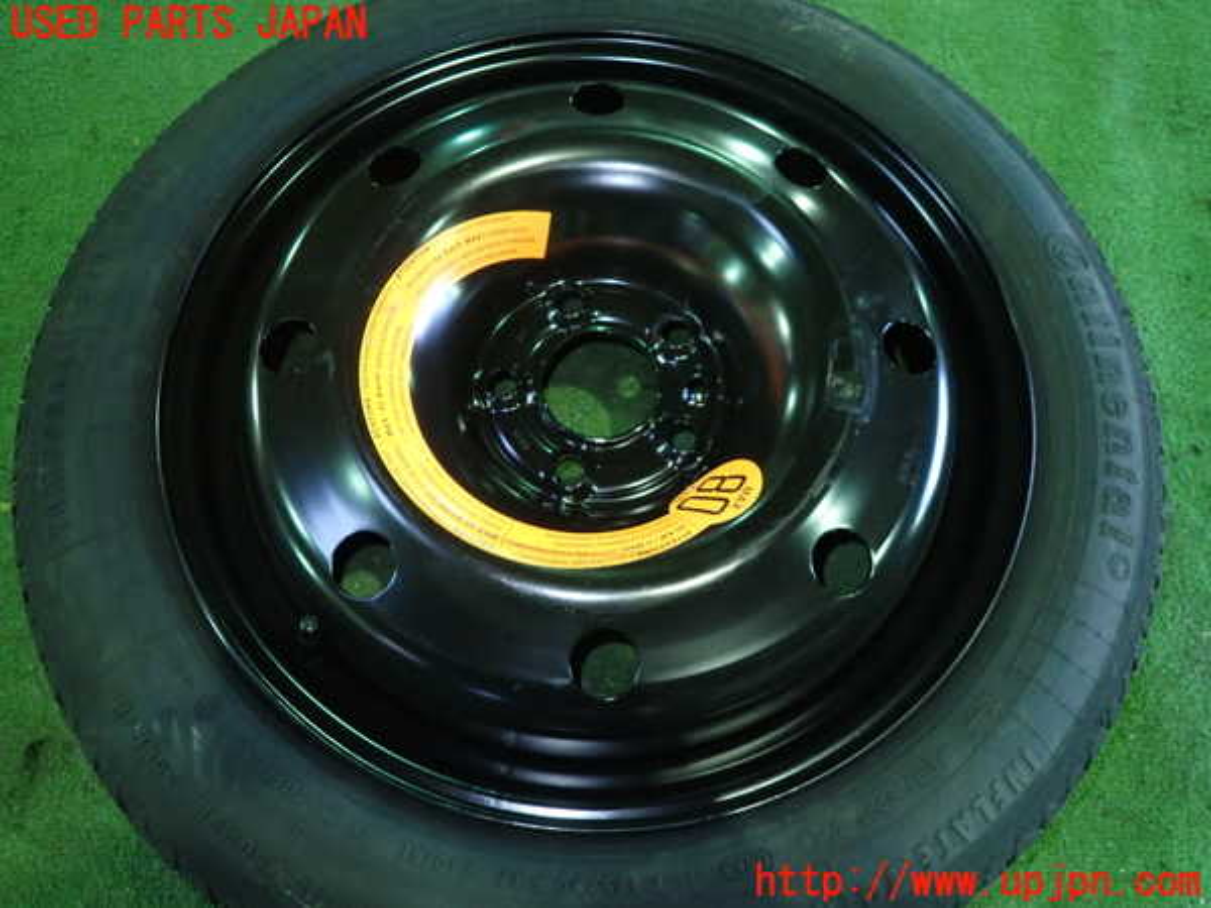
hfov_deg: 69.4
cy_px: 454
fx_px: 875
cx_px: 606
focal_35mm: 25
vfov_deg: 54.9
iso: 800
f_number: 2
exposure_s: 1/30
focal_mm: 4.5
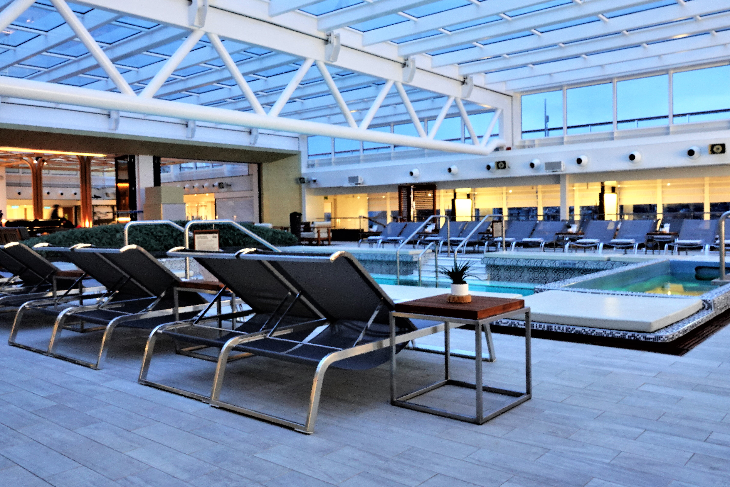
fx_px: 588
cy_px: 231
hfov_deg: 63.6
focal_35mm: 29
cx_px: 389
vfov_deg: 44.9
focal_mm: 9.46
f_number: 8
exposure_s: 1/1.6
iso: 400
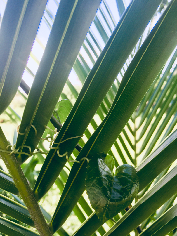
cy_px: 118
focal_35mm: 29
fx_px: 198
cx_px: 88
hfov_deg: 48.2
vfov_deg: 61.7
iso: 25
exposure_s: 1/120
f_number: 2.2
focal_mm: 4.15
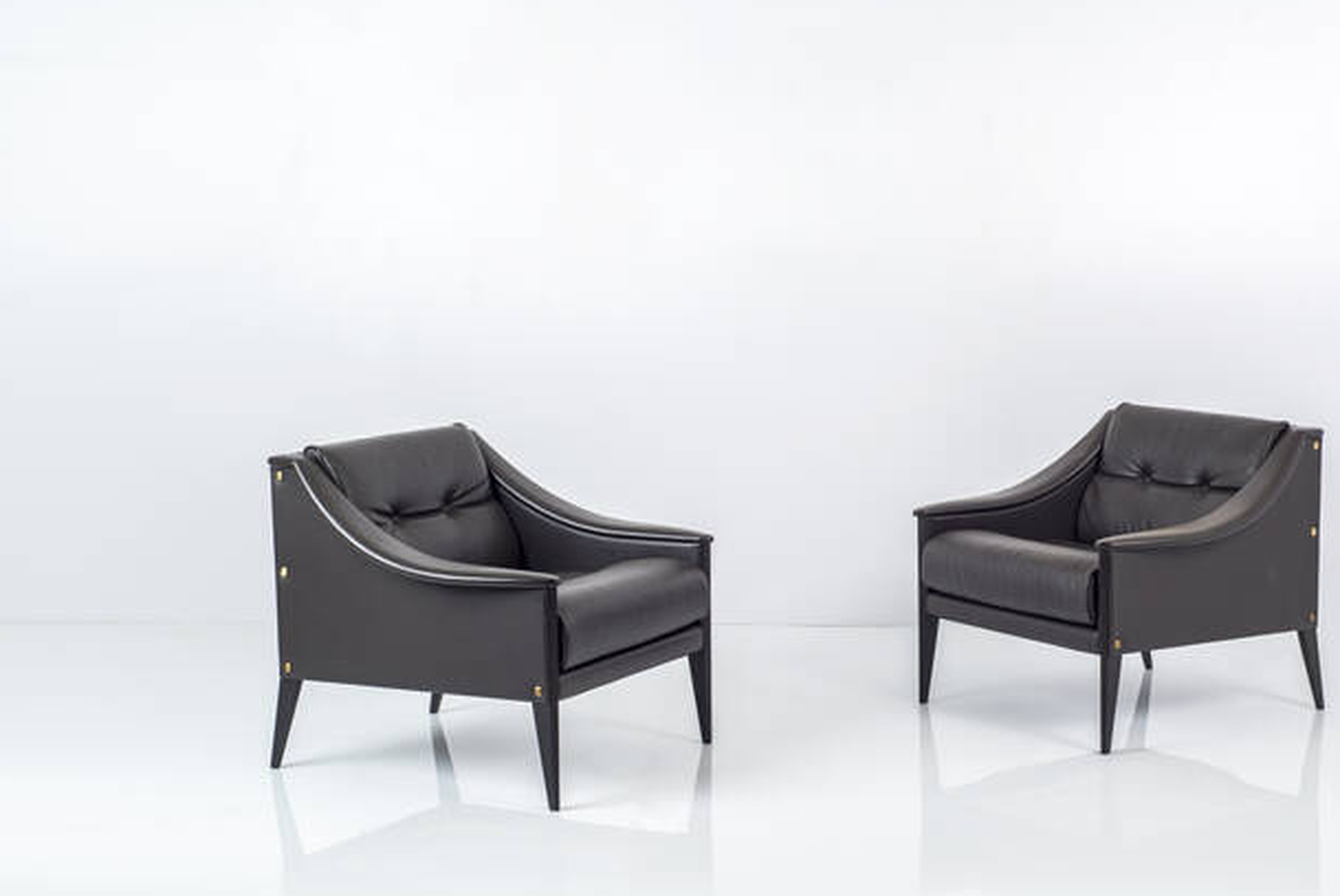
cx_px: 787
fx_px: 2198
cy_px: 467
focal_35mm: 59
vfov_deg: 23.0
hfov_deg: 33.8
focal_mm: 50
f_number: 10
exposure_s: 1/200
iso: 100
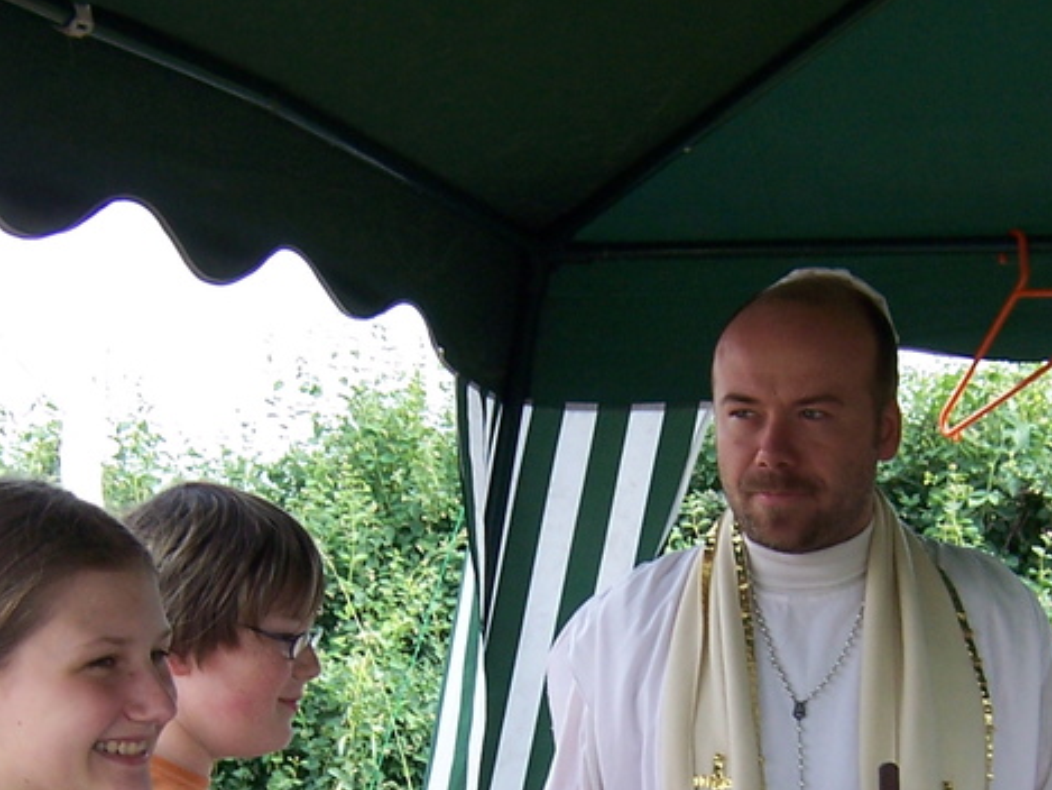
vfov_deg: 19.7
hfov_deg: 27.0
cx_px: 608
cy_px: 826
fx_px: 2189
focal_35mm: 72
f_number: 3.4
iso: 80
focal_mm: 5.5
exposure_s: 1/180
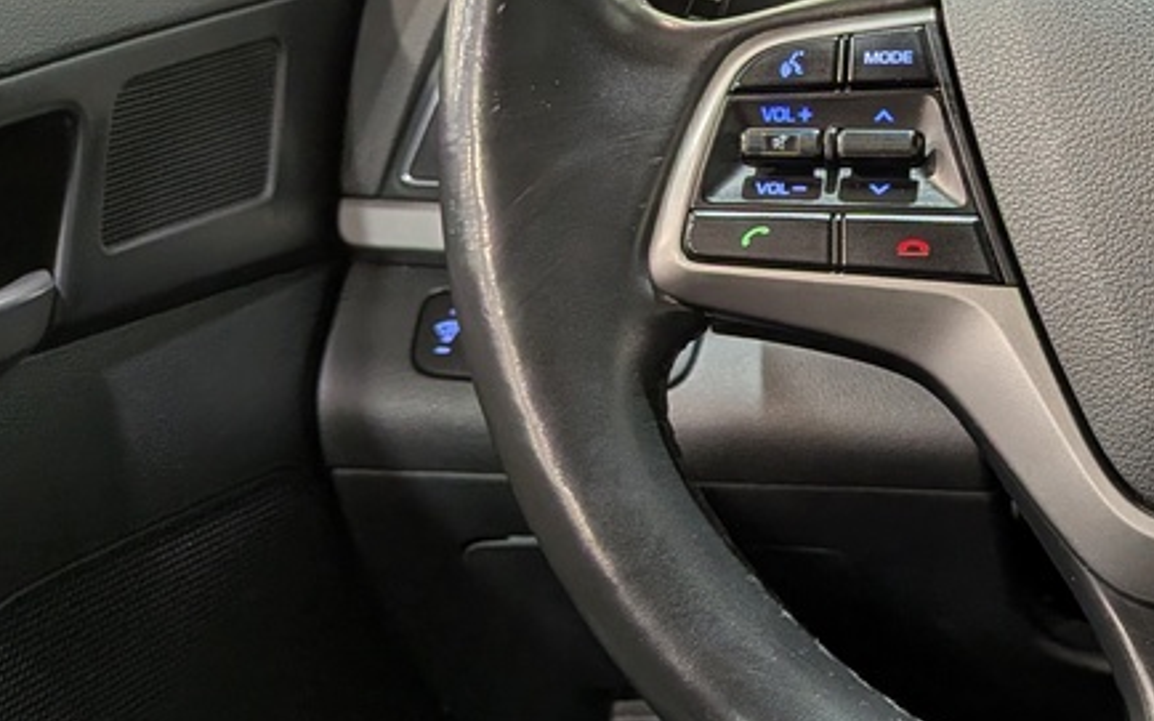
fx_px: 1887
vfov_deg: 21.3
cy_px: 136
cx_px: 1337
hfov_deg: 29.8
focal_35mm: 60
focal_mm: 4.53
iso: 27
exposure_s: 1/128
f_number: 1.7
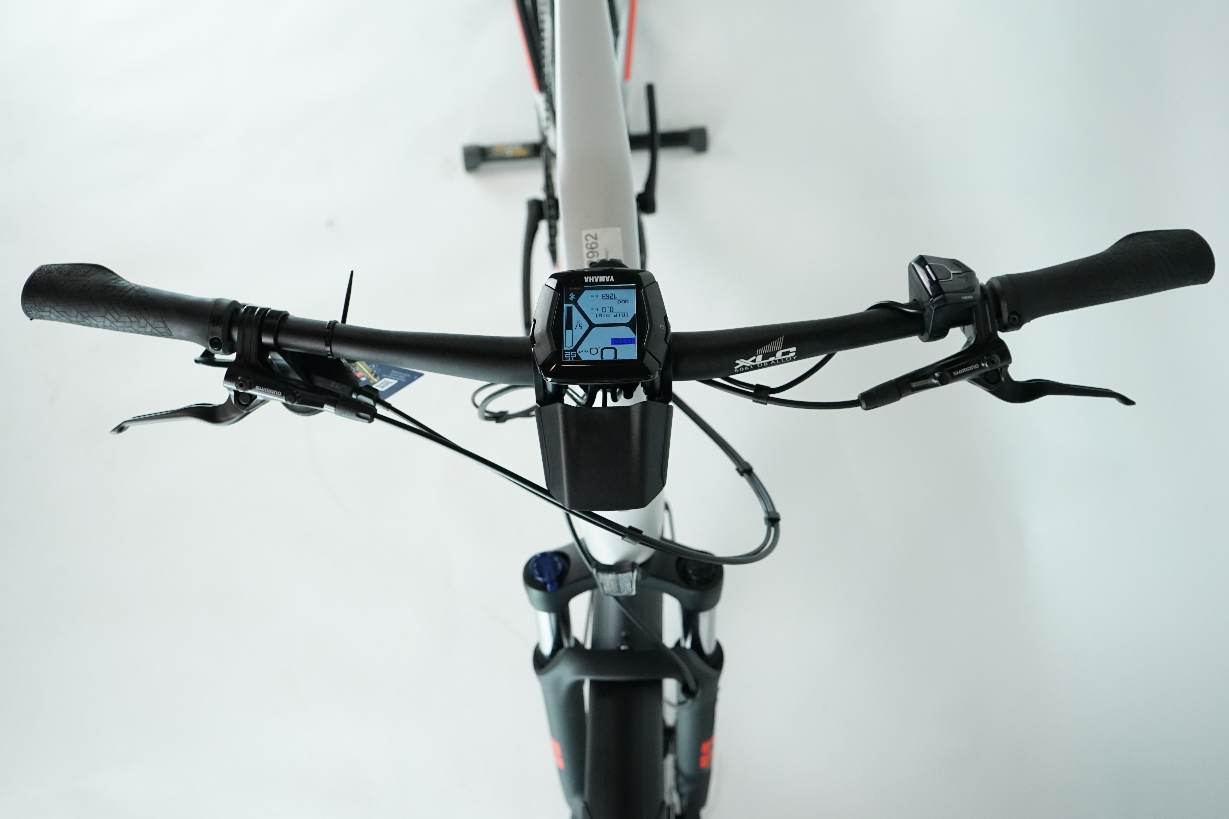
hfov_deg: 54.4
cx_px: 614
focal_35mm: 35
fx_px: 1195
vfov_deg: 37.9
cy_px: 410
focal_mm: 35
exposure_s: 1/200
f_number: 5
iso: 2000
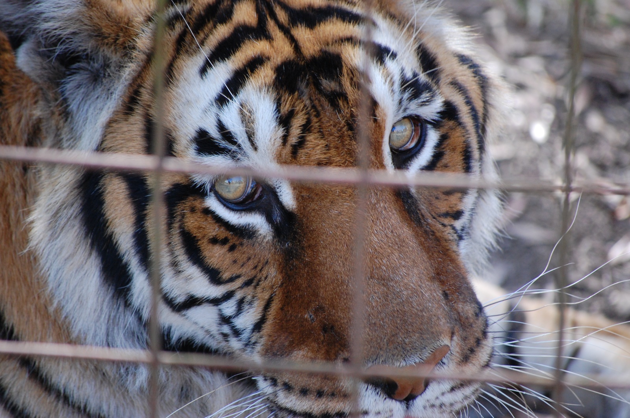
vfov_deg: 4.6
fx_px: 5244
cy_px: 209
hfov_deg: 6.9
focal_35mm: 300
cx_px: 315
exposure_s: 1/200
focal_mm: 200
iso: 800
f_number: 5.6
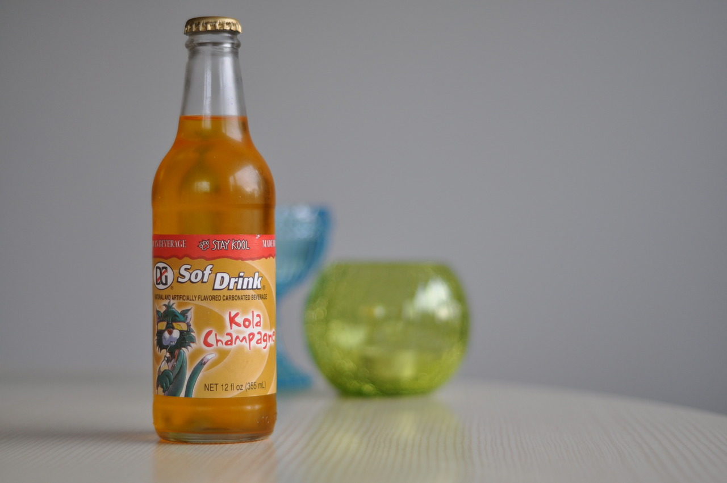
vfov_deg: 18.1
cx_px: 364
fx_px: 1513
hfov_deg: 27.0
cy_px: 242
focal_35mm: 75
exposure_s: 1/125
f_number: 1.8
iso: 200
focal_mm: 50
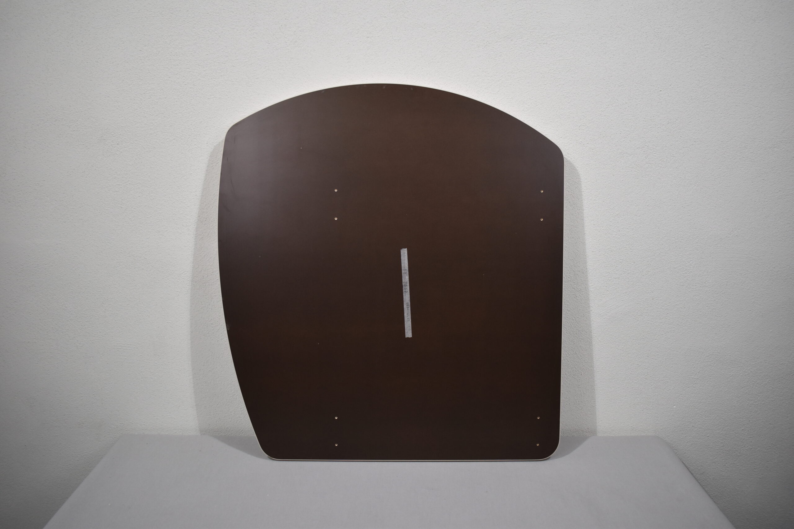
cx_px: 397
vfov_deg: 43.6
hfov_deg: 61.9
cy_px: 264
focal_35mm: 30
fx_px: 662
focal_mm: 20
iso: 560
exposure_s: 1/250
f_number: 3.8
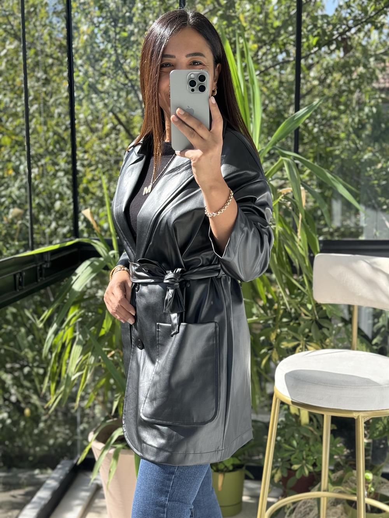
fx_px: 719
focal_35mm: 48
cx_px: 194
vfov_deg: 39.7
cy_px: 259
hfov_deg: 30.3
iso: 64
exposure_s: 1/288
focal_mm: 6.76
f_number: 1.78
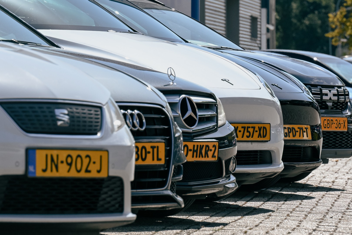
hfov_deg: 6.9
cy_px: 118
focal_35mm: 300
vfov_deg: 4.6
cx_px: 176
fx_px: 2933
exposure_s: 1/4000
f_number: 9
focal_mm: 200
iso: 1000
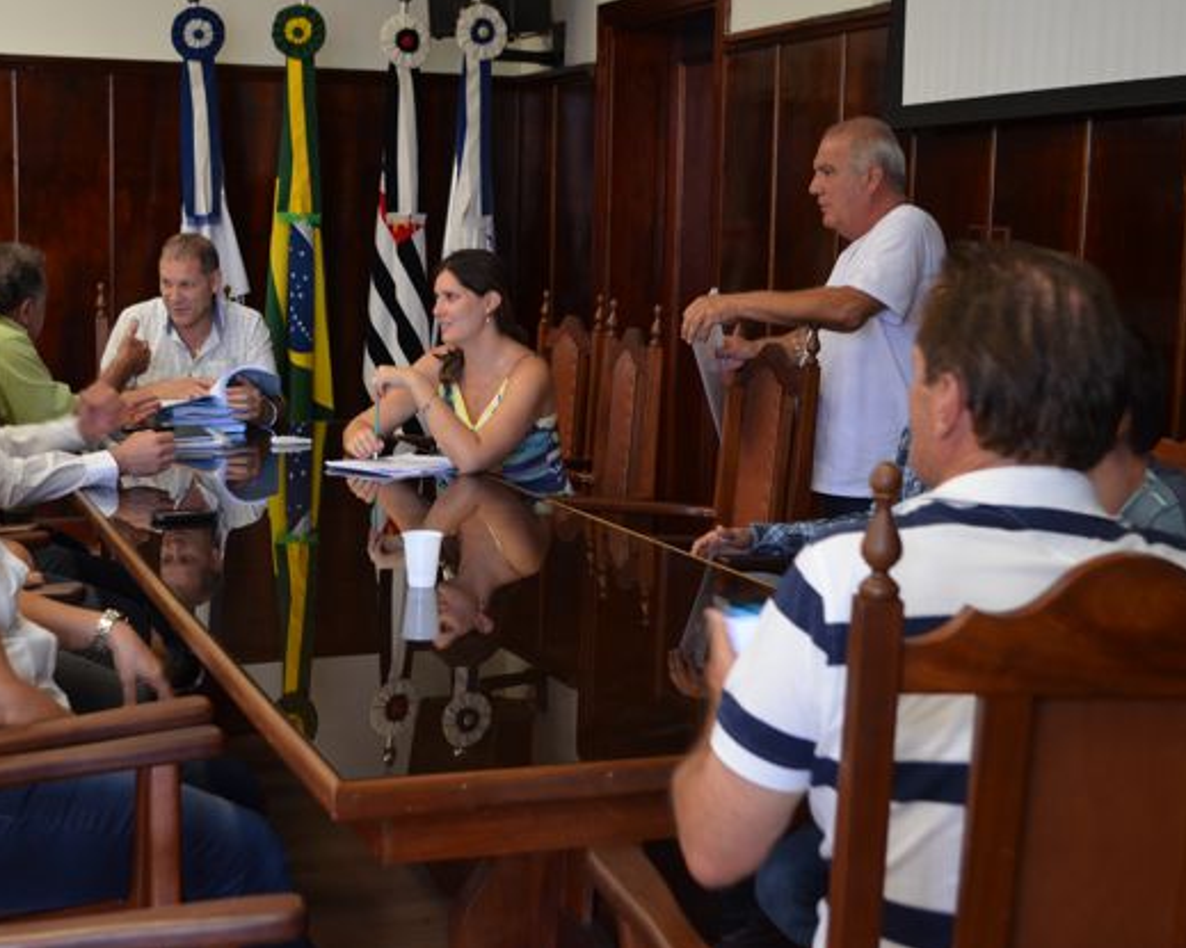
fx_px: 1825
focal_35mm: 52
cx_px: 503
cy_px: 477
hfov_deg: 35.9
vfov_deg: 29.1
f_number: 4.5
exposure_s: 1/30
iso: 800
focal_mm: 30
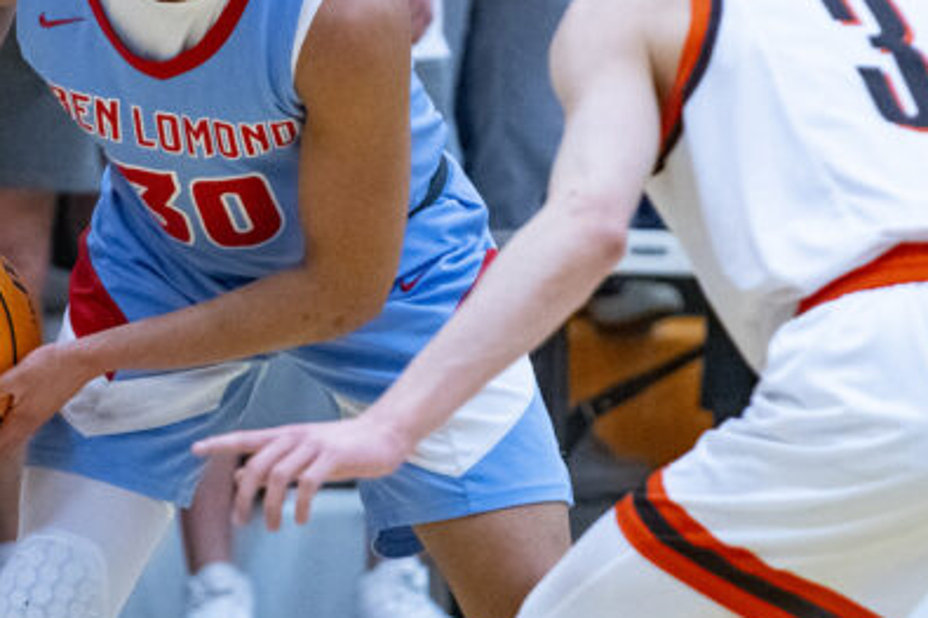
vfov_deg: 2.8
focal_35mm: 484
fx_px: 12471
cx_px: 503
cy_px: 186
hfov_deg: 4.3
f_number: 3.2
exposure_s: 1/1000
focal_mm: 170
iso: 4000
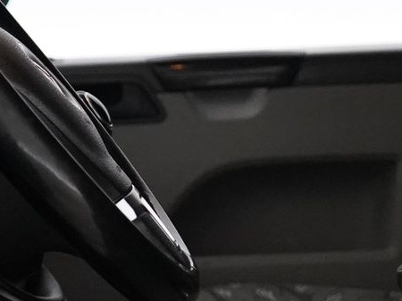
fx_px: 1799
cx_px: 257
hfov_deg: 12.7
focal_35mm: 155
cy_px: 138
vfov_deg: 9.6
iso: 6400
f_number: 3.5
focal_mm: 29
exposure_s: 1/160
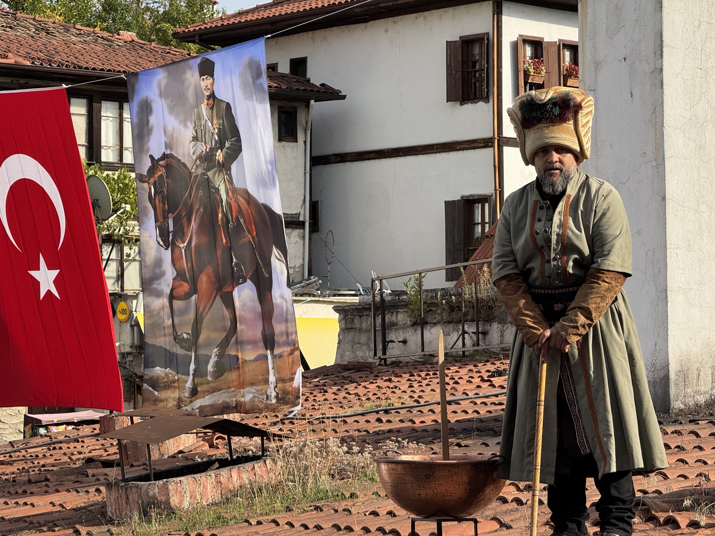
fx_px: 2479
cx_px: 358
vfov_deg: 12.3
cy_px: 268
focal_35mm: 120
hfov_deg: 16.4
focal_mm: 15.66
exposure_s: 1/1368
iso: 50
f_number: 2.8
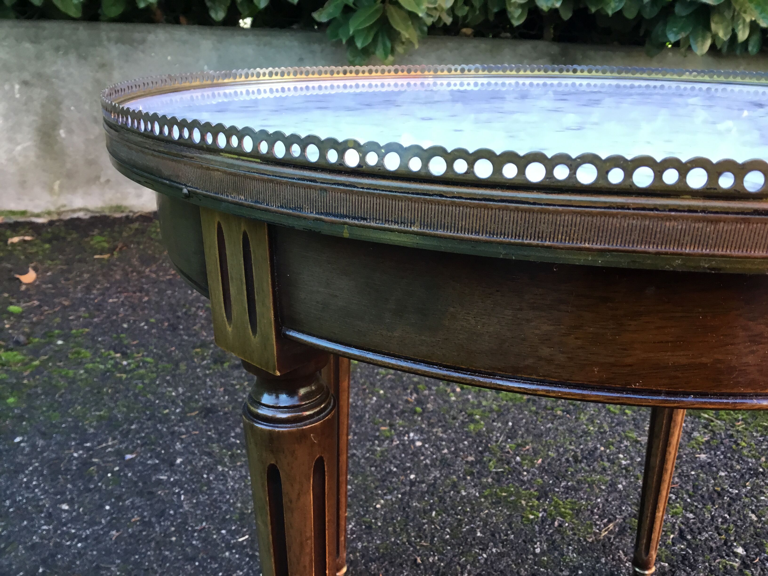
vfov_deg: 45.4
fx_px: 688
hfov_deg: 58.4
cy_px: 288
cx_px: 384
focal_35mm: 31
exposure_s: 1/33
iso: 32
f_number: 2.4
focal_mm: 3.3
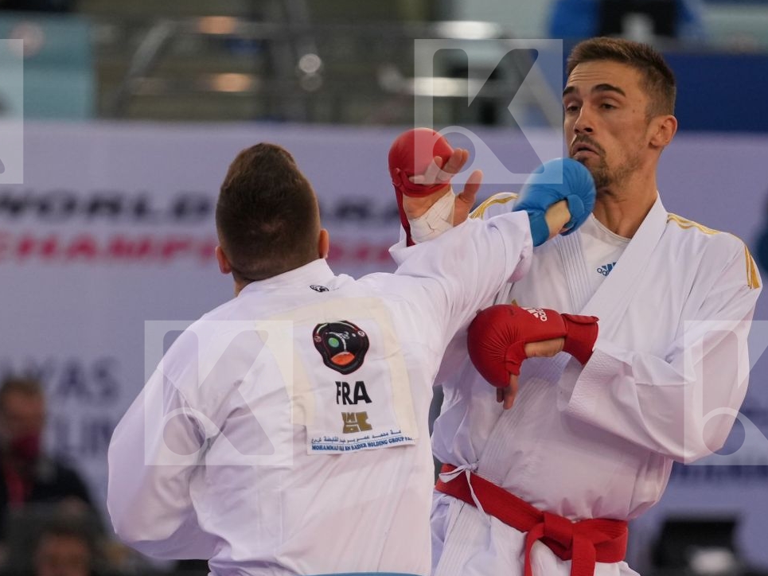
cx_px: 489
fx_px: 11938
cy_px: 393
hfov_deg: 3.7
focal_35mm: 538
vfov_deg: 2.8
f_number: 2.8
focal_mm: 200
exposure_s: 1/1000
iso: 1250
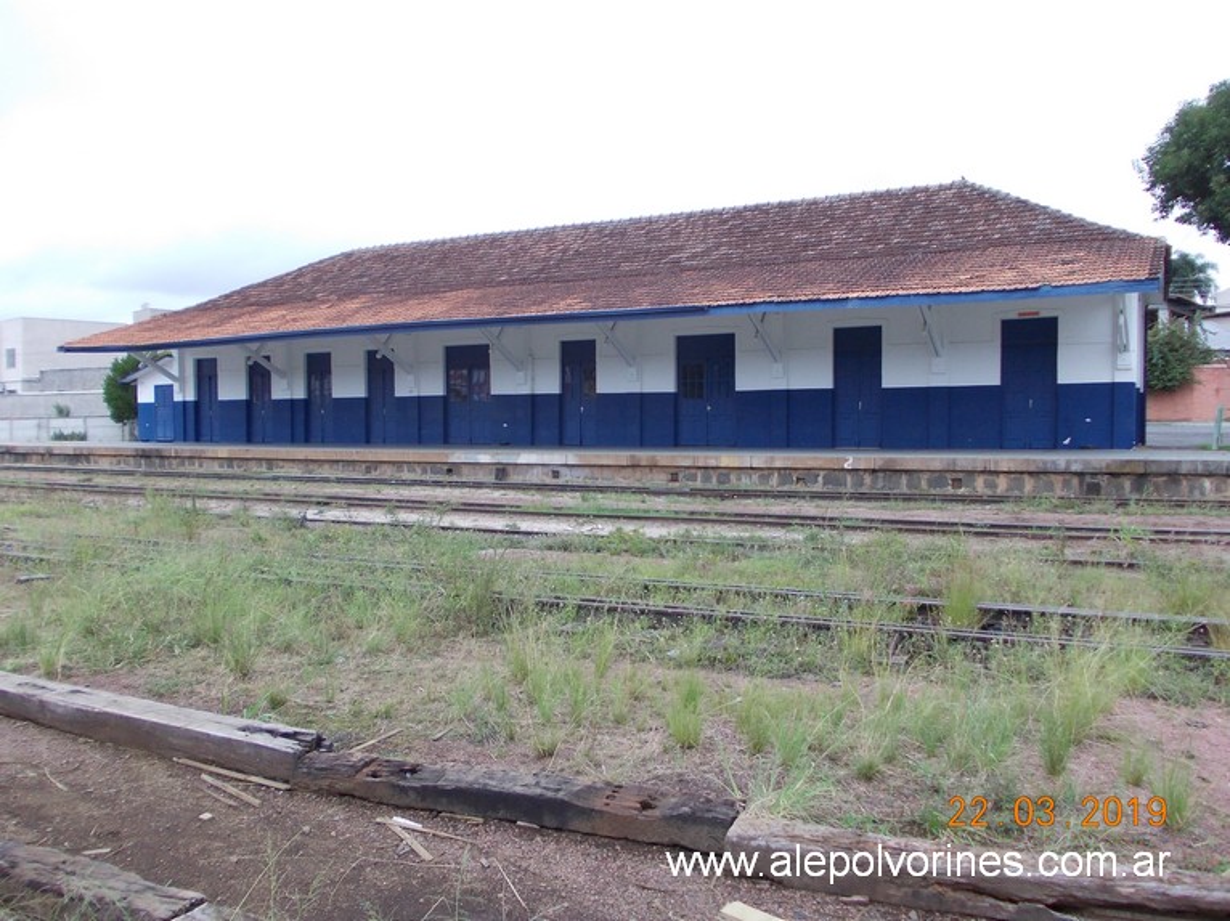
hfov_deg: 63.5
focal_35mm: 28
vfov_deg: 49.7
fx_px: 995
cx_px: 615
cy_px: 460
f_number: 2.7
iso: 80
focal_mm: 4
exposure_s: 1/400
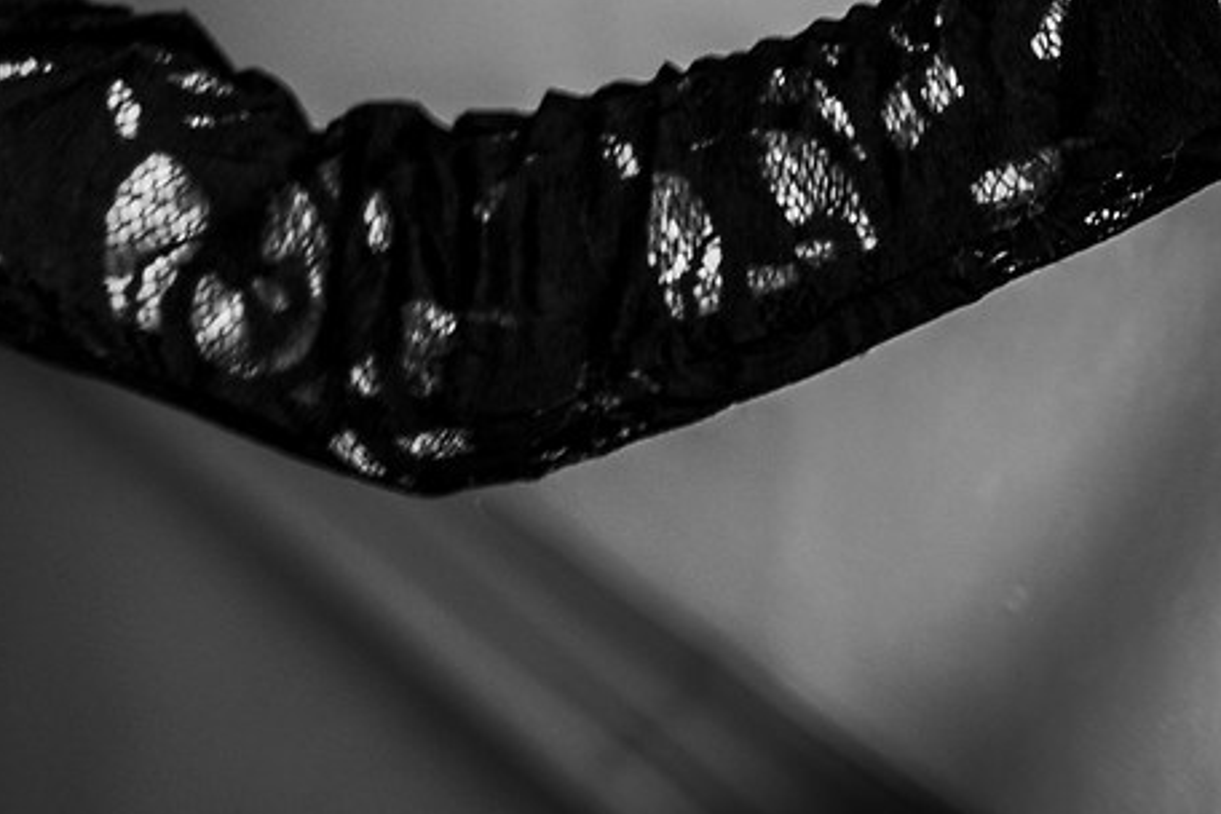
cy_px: -598
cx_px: -1301
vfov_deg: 5.2
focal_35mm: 263
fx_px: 8919
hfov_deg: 7.5
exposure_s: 1/200
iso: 200
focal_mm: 50
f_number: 1.4
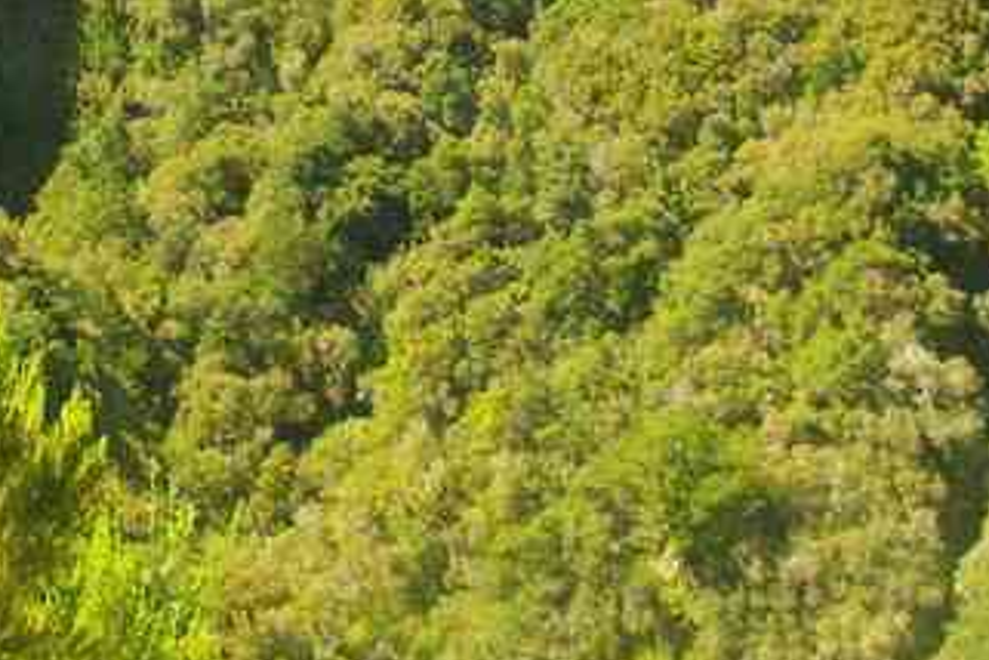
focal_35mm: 84
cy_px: -311
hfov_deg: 23.9
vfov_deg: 15.1
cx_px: 236
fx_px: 2307
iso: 200
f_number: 7.1
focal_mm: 18
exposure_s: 1/40
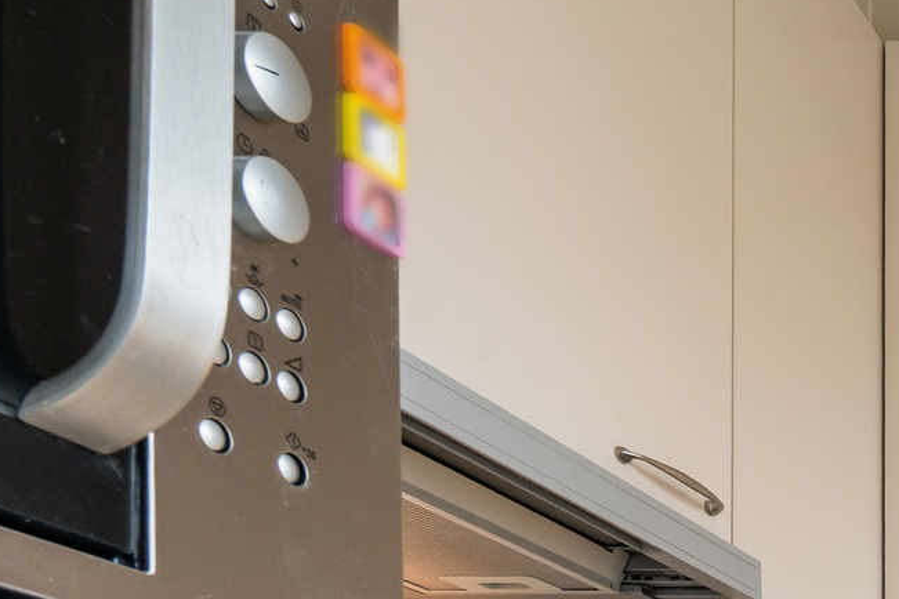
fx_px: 1473
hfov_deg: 22.2
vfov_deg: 18.7
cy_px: 1030
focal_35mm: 59
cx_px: 1583
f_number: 11
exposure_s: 1/40
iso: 200
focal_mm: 16
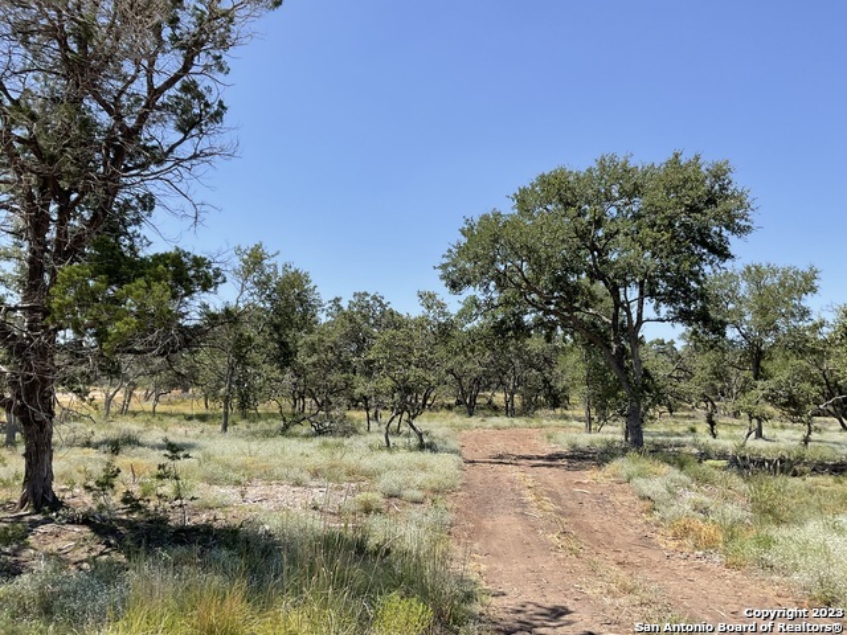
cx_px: 424
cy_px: 318
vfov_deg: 48.2
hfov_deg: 61.7
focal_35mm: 29
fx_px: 710
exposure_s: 1/1534
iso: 16
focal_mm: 3
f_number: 1.8
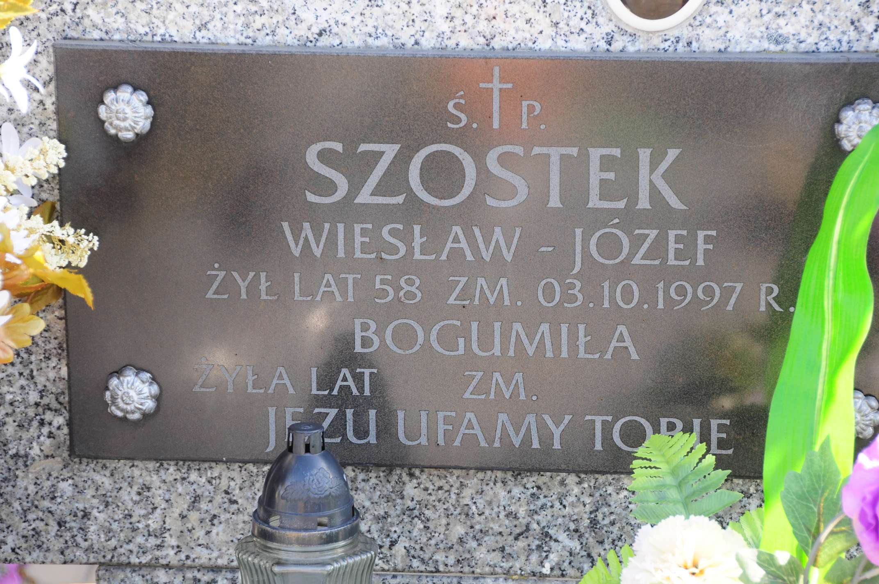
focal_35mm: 142
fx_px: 3475
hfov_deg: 14.4
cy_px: 292
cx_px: 440
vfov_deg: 9.6
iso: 250
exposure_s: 1/80
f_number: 7.1
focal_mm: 95
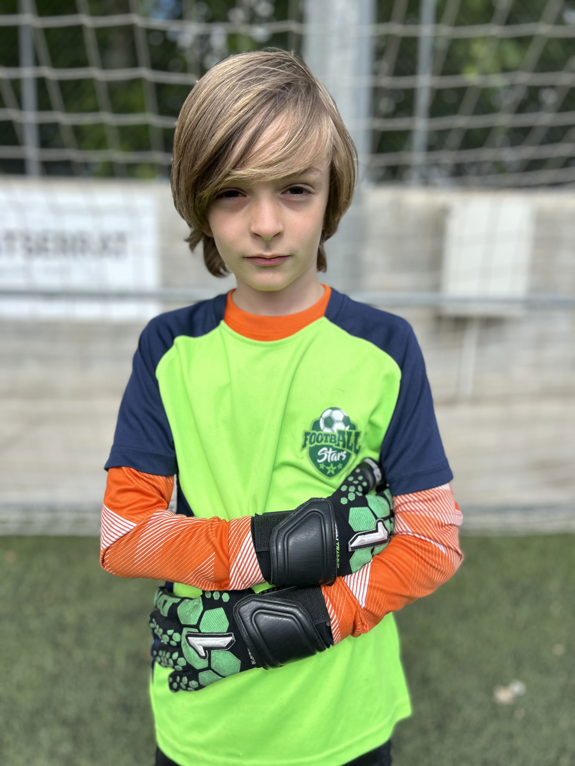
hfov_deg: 53.1
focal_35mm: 26
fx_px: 576
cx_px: 288
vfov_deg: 67.3
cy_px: 383
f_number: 1.5
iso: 50
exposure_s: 1/2695
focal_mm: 5.7
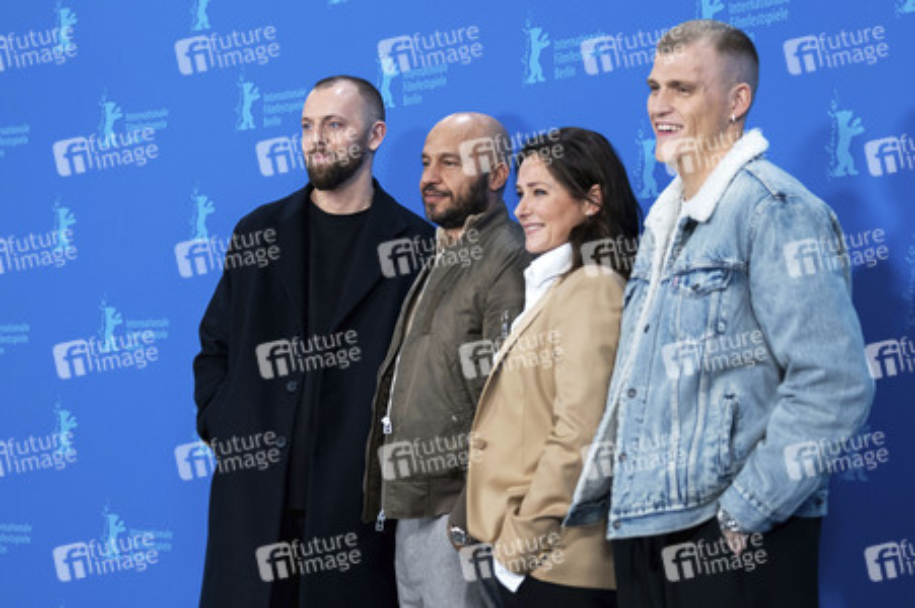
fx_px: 1905
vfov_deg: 18.2
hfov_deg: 27.0
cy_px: 304
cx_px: 458
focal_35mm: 75
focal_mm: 50
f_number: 2.8
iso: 1250
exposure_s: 1/350
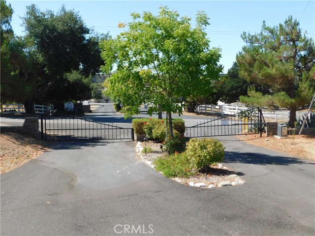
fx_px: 328
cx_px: 158
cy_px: 118
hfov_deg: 51.4
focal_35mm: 36
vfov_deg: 39.7
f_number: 3.5
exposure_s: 1/800
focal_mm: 6.3
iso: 125
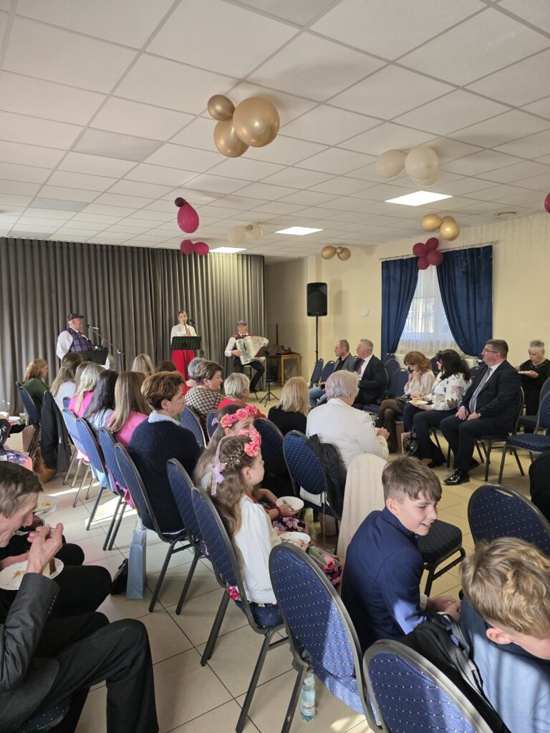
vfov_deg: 73.9
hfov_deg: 58.9
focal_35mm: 23
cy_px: 366
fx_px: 487
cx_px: 275
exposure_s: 1/180
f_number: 1.7
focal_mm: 6.3
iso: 160
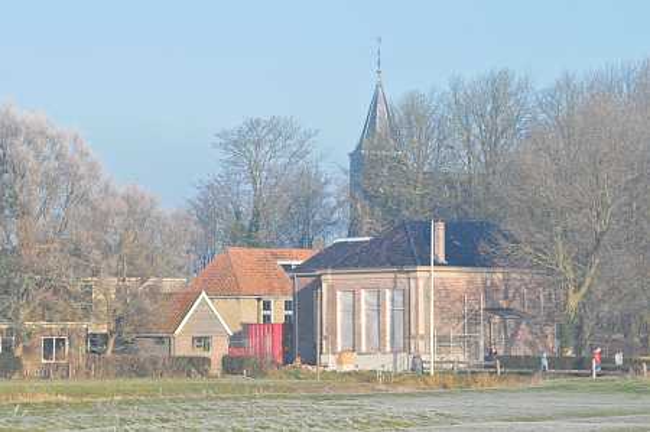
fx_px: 2759
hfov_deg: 13.4
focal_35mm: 153
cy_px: 216
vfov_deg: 8.9
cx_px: 325
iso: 320
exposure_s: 1/250
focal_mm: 102
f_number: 11
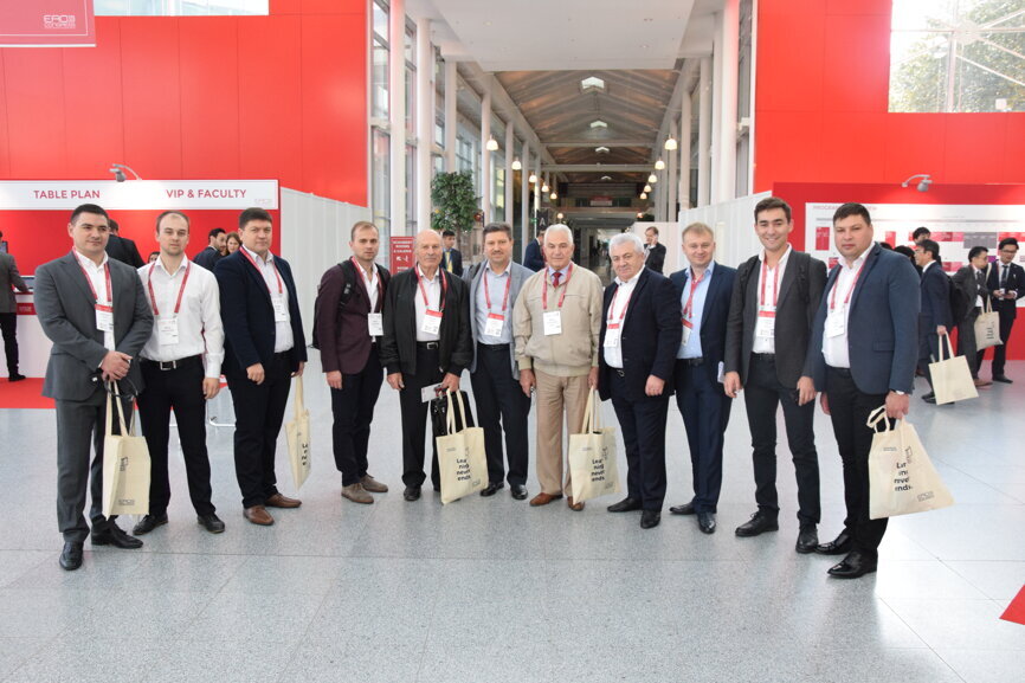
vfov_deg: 41.7
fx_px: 897
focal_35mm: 32
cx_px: 512
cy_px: 342
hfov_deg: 59.5
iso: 1600
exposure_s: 1/200
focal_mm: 21
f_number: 9
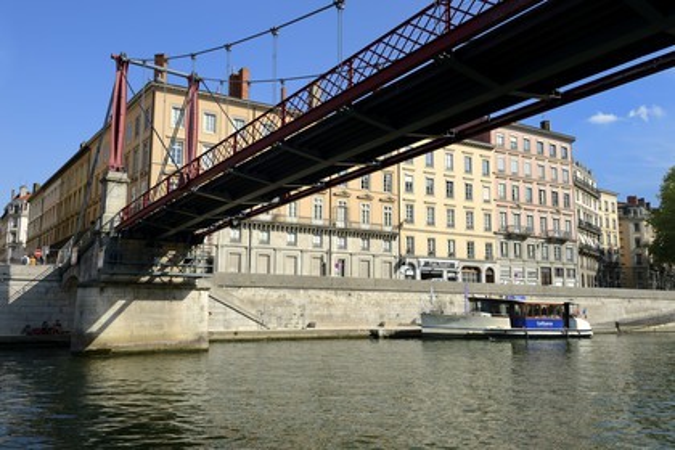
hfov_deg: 60.3
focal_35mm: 31
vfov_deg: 42.3
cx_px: 338
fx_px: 581
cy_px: 225
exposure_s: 1/320
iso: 100
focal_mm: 31
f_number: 7.1
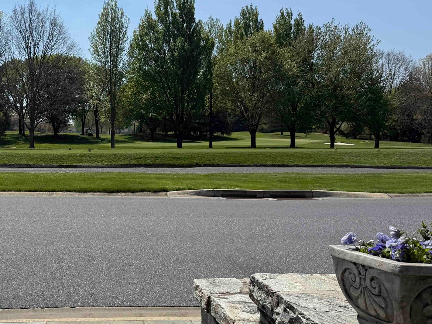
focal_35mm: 42
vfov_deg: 34.4
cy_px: 158
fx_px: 524
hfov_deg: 41.9
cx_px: 61
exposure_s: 1/7353
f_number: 1.78
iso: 80
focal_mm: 6.76
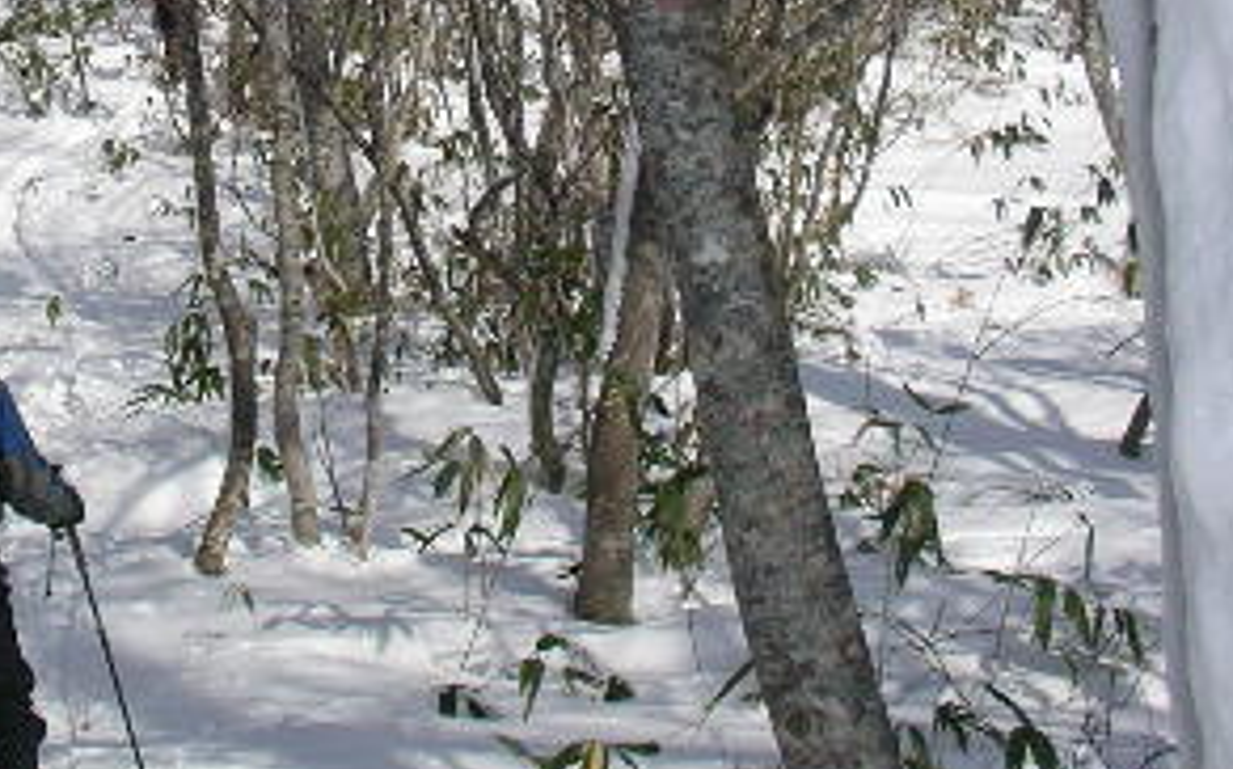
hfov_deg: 23.7
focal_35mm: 86
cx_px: 249
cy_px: 123
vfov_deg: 15.0
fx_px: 2888
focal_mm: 5.7
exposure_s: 1/1600
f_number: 6.9
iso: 64
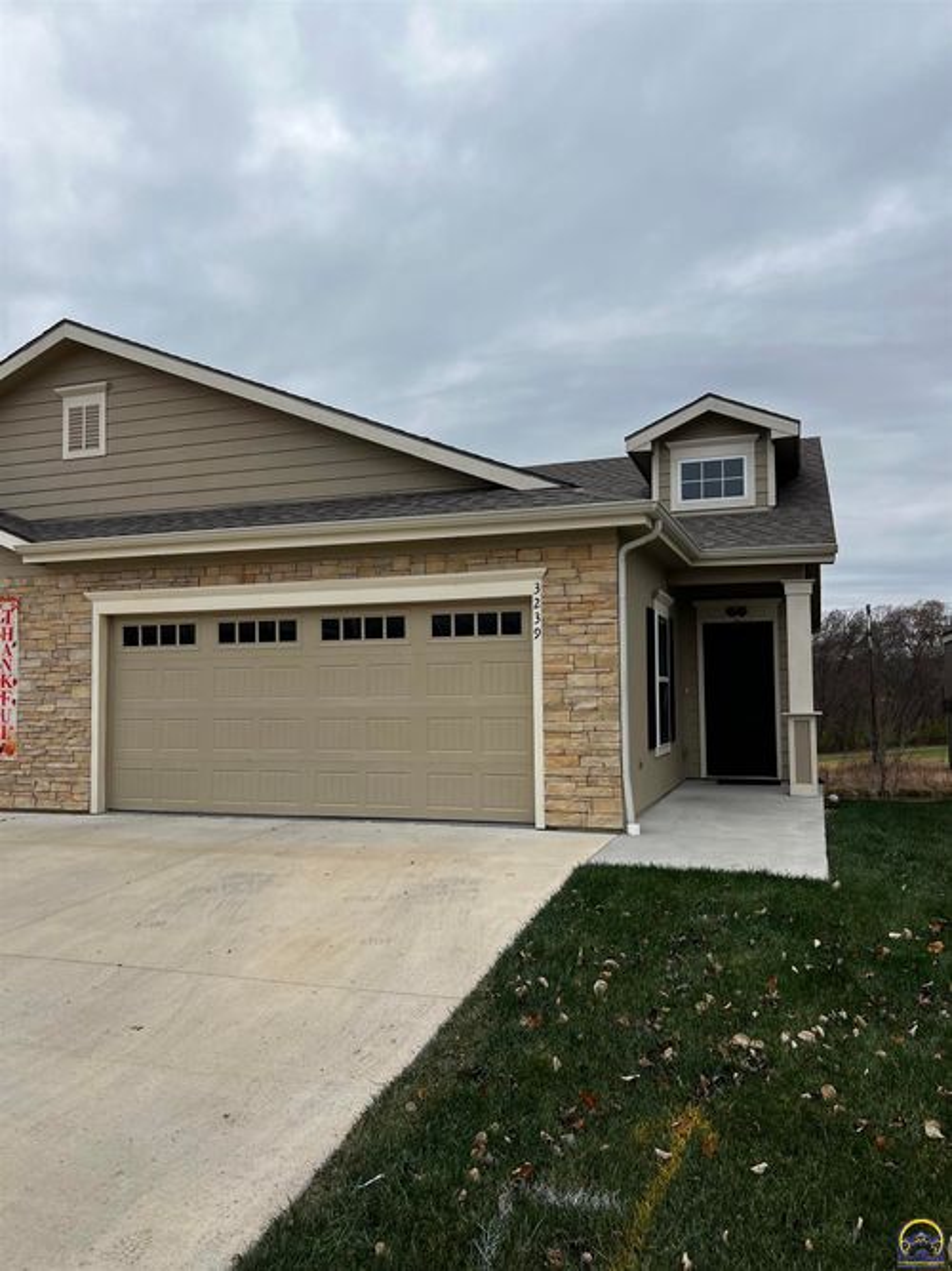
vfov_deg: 67.3
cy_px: 636
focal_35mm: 26
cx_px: 476
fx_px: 954
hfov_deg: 53.0
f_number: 1.5
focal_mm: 5.7
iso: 50
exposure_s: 1/2571
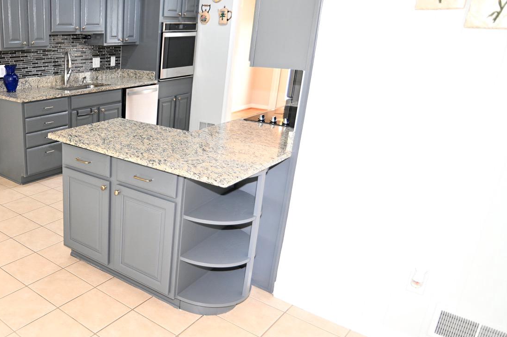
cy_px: 171
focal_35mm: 30
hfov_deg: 55.9
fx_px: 422
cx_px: 77
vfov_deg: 43.5
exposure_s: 1/125
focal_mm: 16
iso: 360
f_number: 2.8
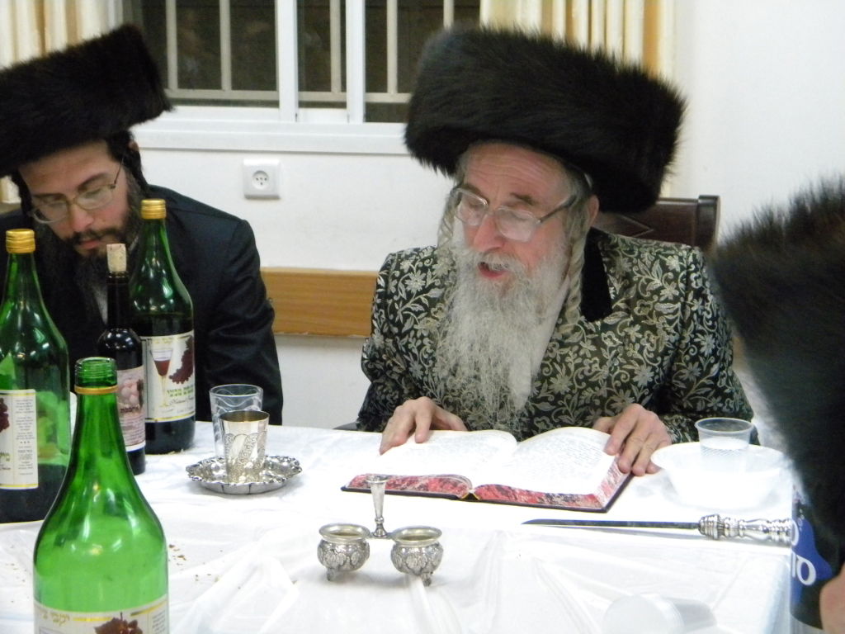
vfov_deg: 21.9
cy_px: 317
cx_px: 422
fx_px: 1636
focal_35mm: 67
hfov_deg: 29.0
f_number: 4.3
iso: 800
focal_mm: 12.2
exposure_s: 1/75.2
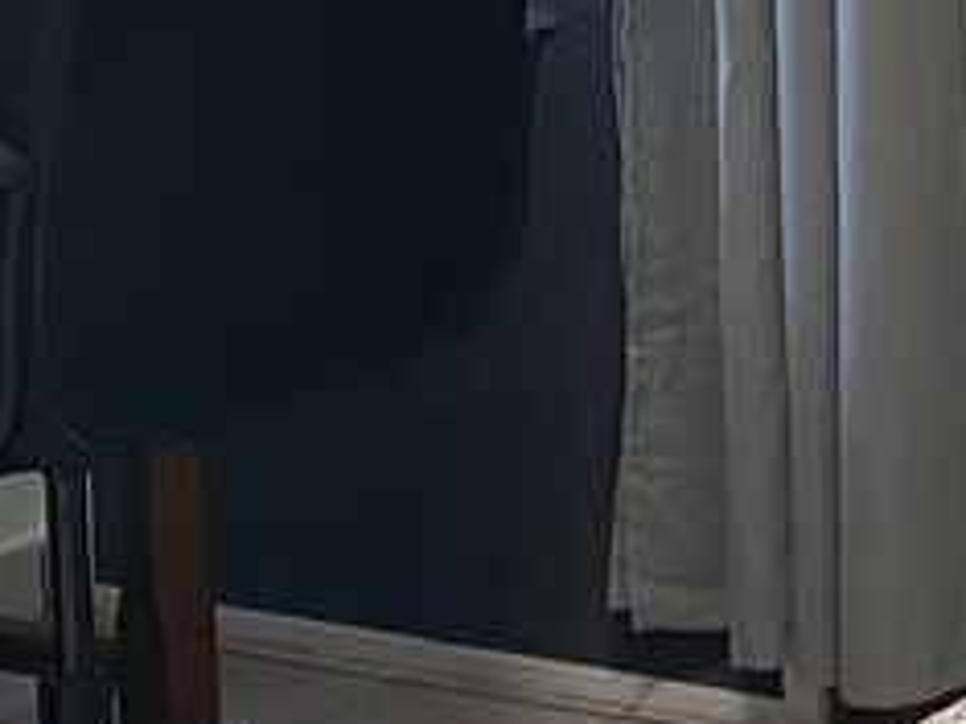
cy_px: -234
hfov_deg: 10.4
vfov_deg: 8.3
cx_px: 1837
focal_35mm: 177
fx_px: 4937
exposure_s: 1/50
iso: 80
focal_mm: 4.25
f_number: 1.8
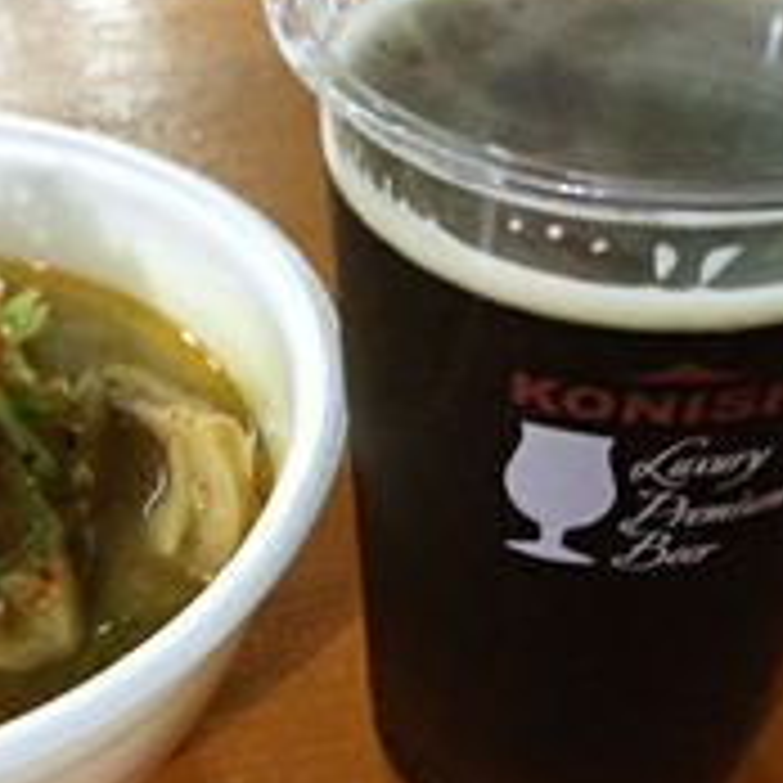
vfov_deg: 28.1
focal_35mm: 61
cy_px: 464
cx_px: 99
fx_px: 1561
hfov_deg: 27.3
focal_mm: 4.06
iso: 800
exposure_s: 1/10
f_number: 1.94
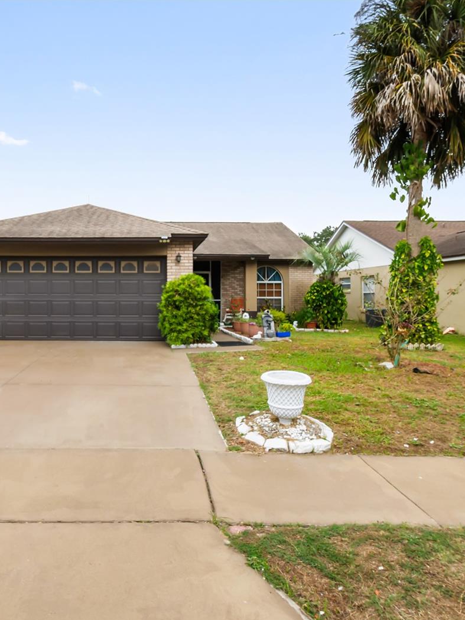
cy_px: 314
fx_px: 394
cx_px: 147
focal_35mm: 22
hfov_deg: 59.4
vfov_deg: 76.4
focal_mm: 10
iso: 100
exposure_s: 1/25
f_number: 10
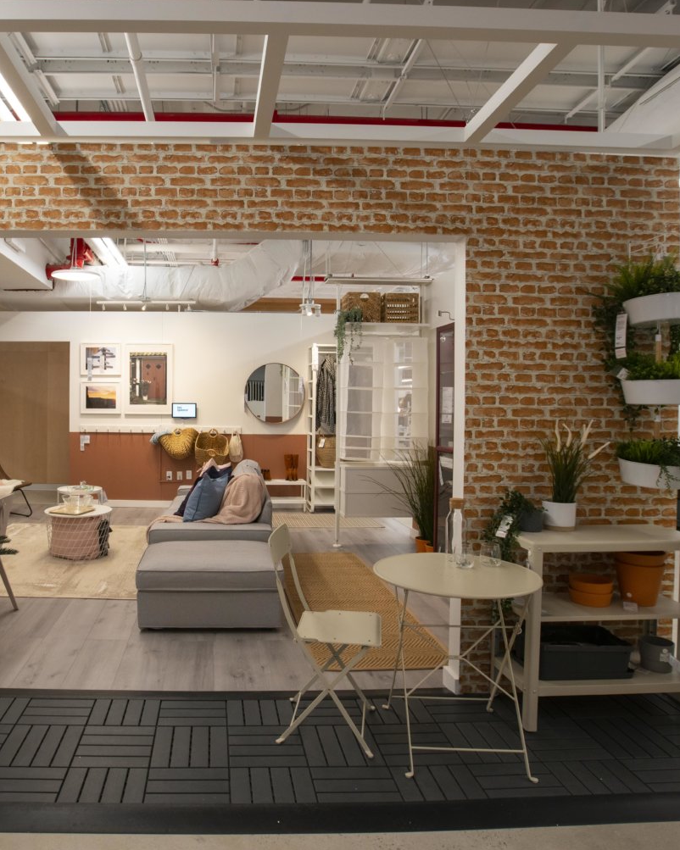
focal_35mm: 23
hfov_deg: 59.5
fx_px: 579
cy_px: 418
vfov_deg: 72.6
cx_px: 230
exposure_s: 1/100
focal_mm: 16
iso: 1000
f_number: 4.5
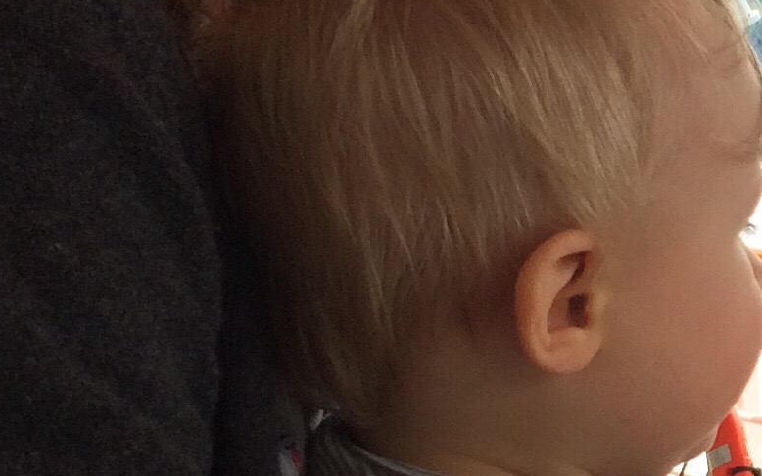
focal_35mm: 129
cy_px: 403
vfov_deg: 10.1
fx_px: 2679
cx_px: 1044
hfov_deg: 15.3
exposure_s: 1/432
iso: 32
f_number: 2.2
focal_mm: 4.15
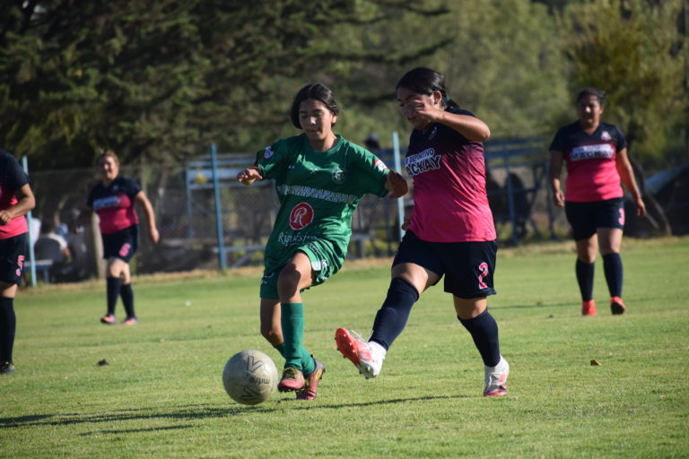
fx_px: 5454
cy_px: 230
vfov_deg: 4.8
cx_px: 344
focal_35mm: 285
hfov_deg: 7.2
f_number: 6.3
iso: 400
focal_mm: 190
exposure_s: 1/1600
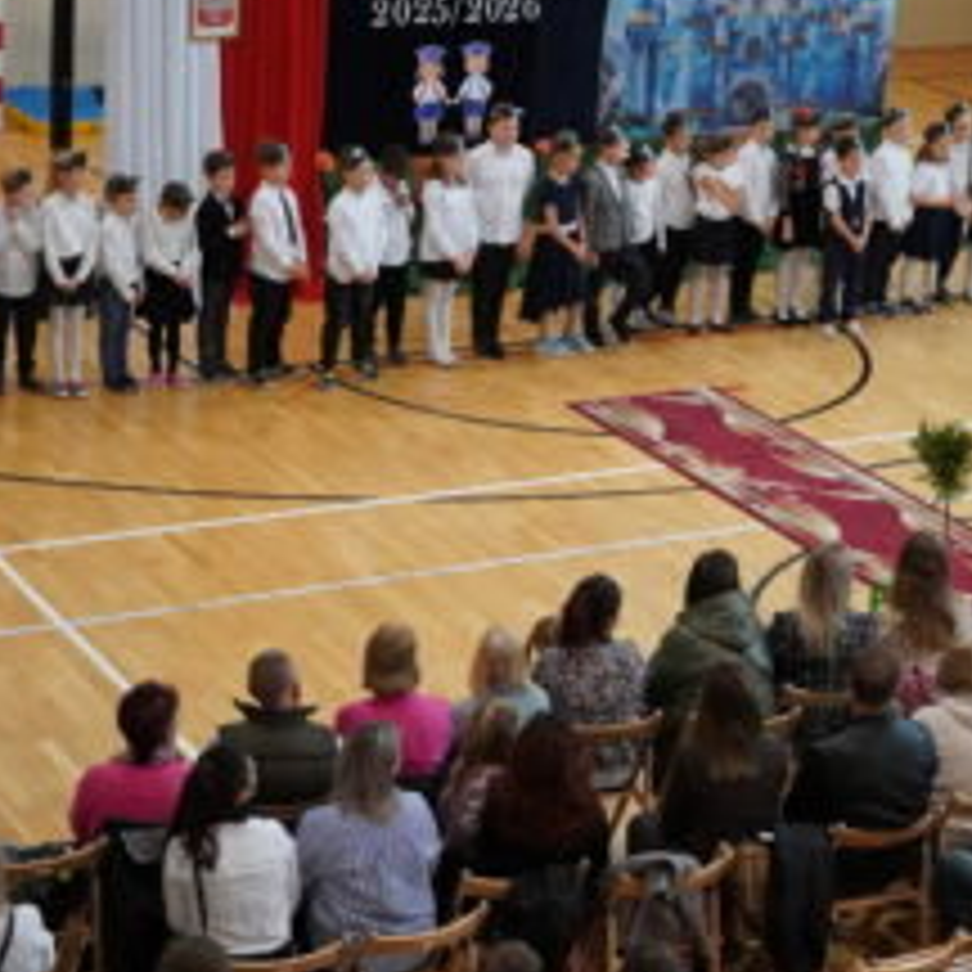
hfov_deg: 18.9
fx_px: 2923
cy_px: 441
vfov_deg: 18.9
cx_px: 536
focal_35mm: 92
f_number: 5
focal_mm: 40
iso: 4000
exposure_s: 1/160
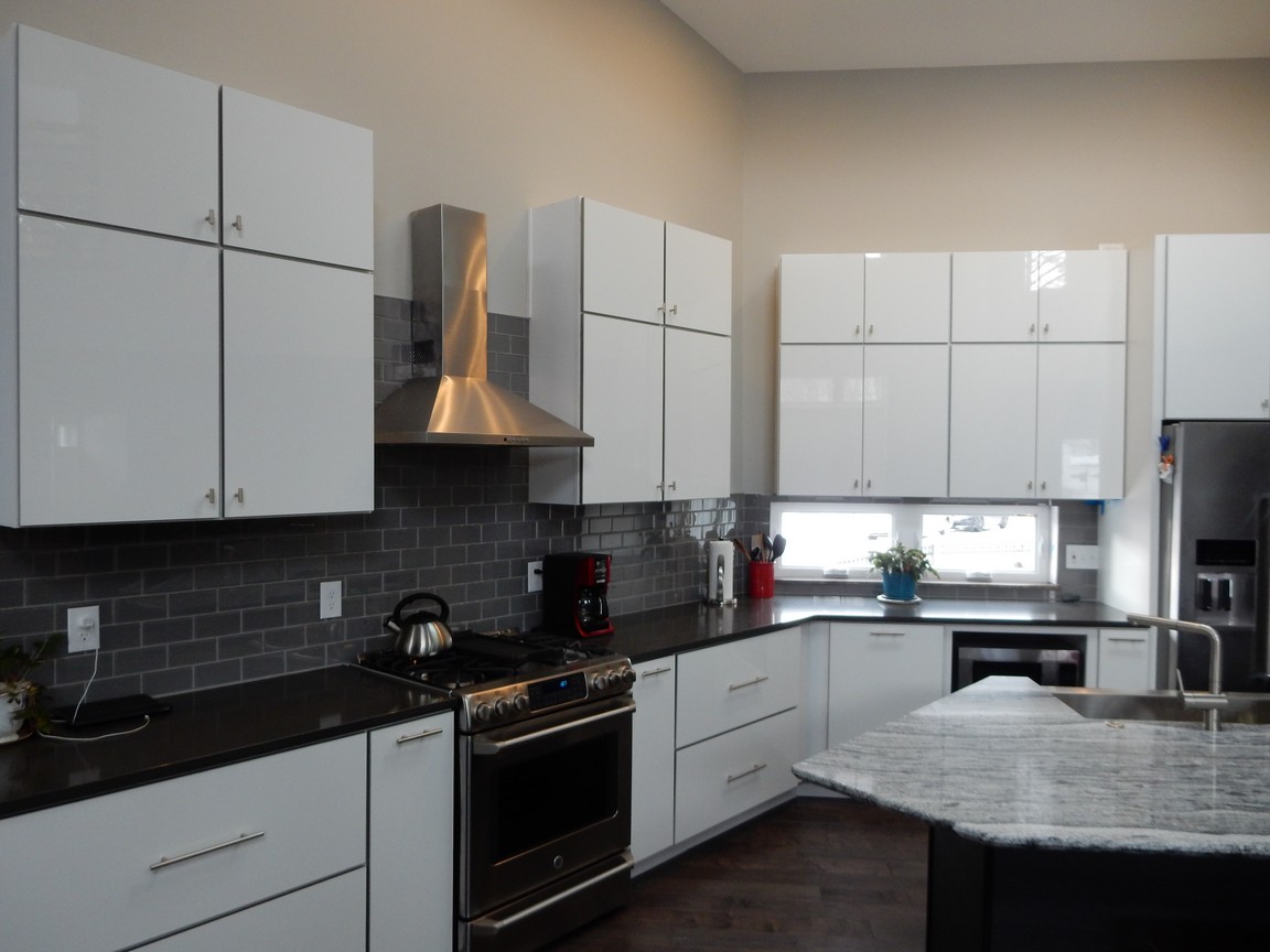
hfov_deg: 69.4
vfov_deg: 54.9
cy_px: 476
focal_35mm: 25
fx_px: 917
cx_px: 635
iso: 180
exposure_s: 1/30
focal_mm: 4.5
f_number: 3.7
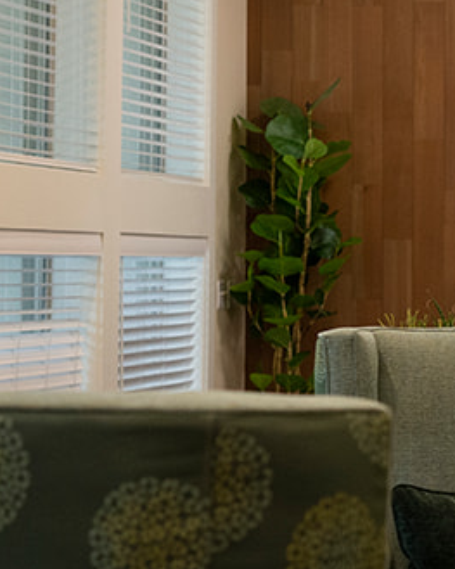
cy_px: 252
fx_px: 2694
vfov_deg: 12.1
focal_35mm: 160
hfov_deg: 9.0
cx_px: 952
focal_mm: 35
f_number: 3.2
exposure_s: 1/160
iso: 640
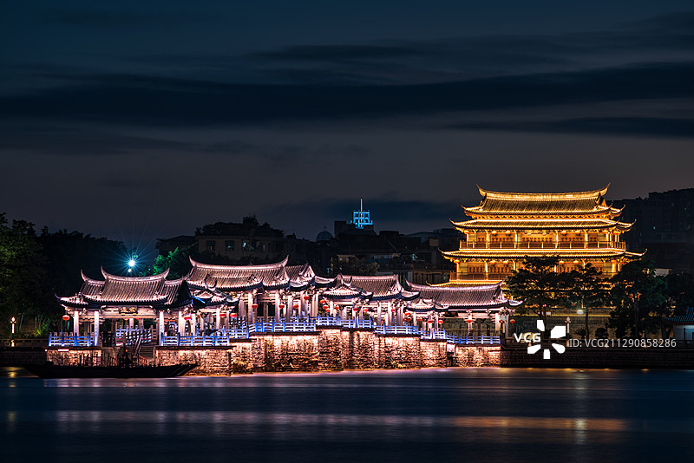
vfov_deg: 6.3
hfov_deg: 9.4
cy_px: 232
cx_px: 347
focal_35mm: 220
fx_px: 4242
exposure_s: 1.6
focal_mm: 220
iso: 100
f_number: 8
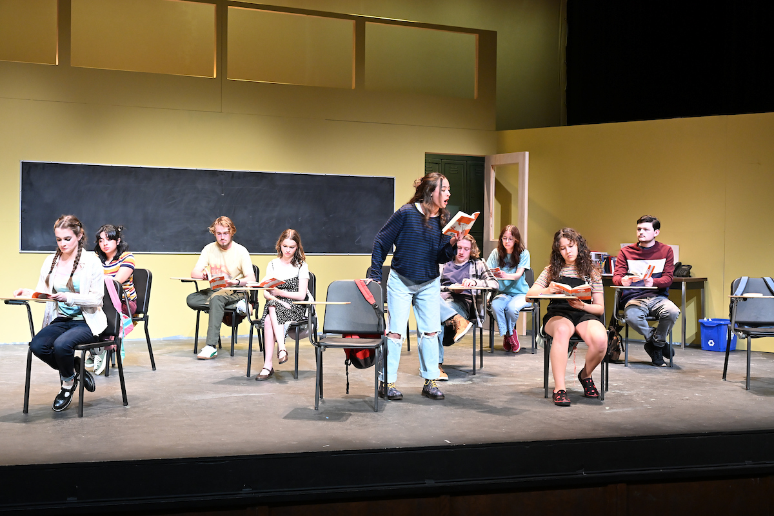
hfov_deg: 39.6
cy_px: 258
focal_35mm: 50
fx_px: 1075
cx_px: 387
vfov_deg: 27.0
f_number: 8
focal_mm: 50
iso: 3200
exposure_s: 1/30
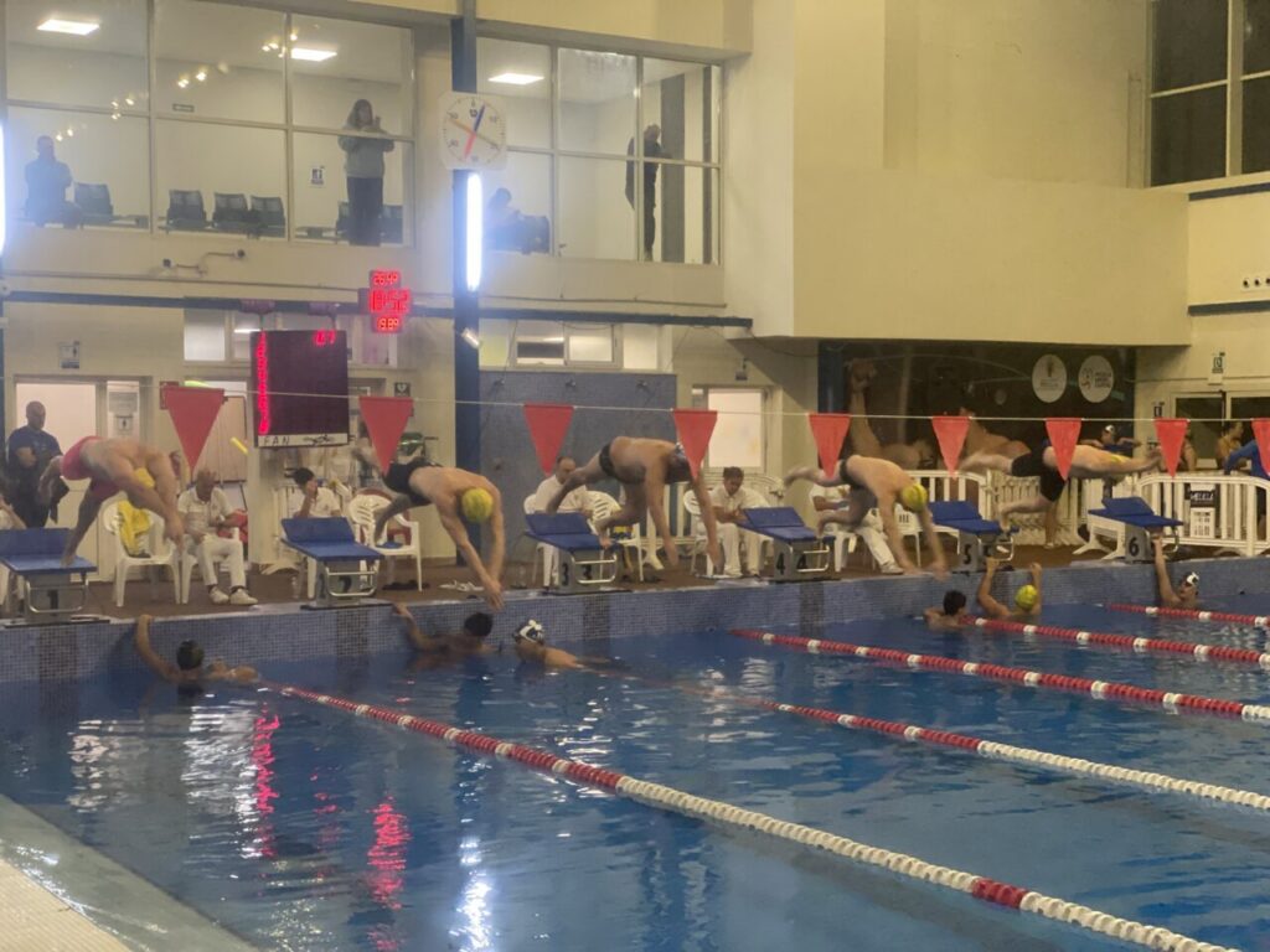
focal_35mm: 52
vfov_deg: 28.0
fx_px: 1908
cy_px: 476
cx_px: 635
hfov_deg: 36.8
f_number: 2
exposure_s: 1/50
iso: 200
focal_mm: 6
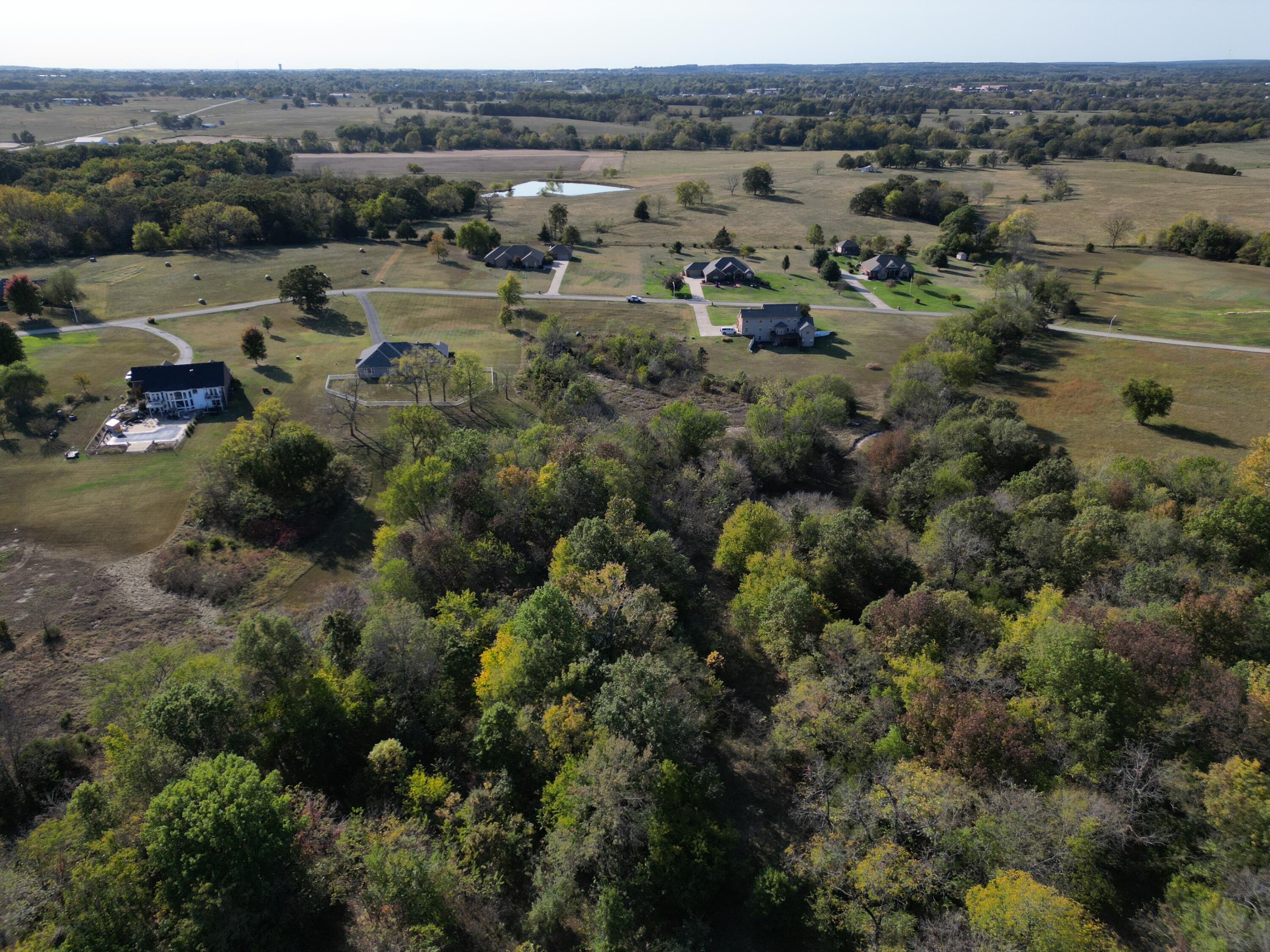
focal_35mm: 24
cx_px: 635
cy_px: 476
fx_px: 881
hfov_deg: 71.6
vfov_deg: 56.8
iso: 100
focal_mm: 6.72
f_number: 1.7
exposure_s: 1/2500
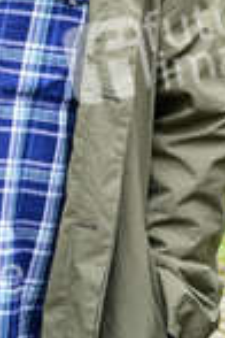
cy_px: -64
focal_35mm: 133
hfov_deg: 10.2
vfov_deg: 14.9
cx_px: -28
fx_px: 1247
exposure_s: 1/250
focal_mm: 49
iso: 800
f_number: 7.1
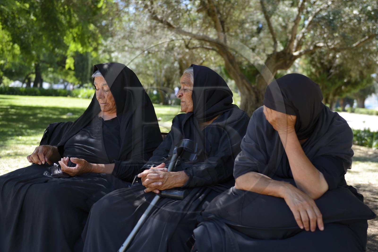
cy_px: 126
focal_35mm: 35
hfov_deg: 54.4
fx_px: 367
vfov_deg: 37.8
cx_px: 189
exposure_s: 1/320
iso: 100
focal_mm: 35
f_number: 2.8
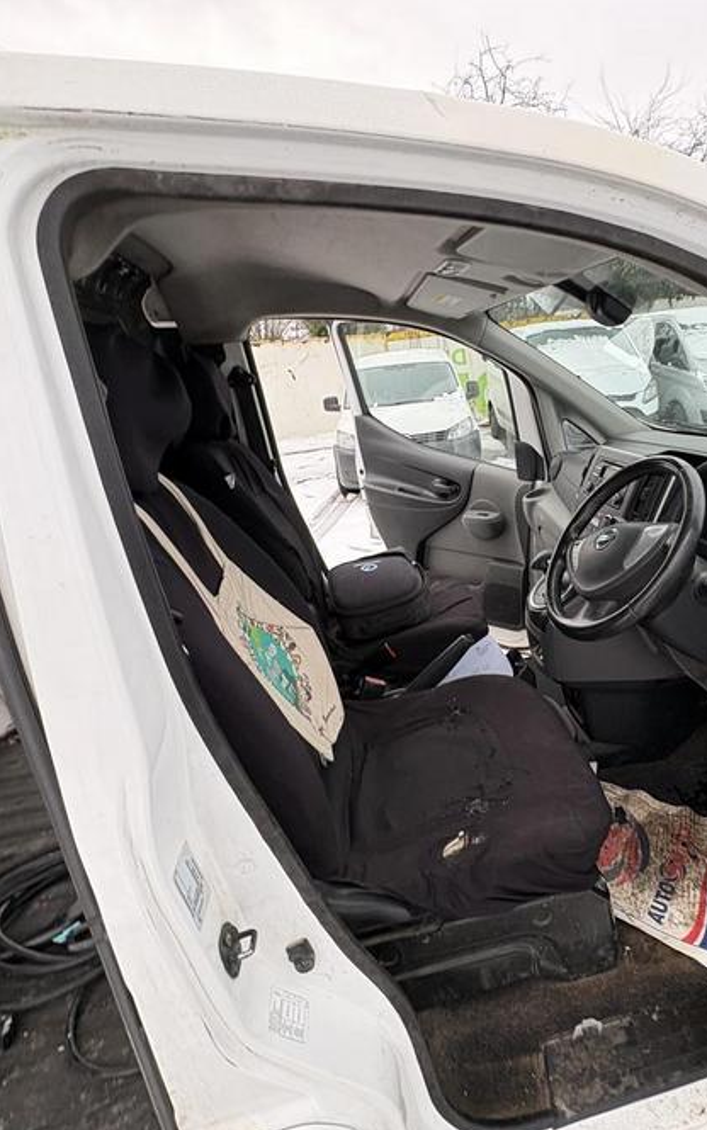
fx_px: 616
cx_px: 472
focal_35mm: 20
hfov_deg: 58.3
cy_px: 566
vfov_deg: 85.0
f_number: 2.2
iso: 125
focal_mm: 2.22
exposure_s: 1/99
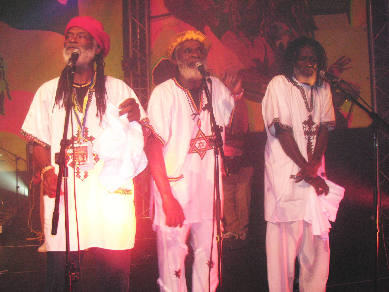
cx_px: 194
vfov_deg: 37.7
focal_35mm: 38
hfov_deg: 49.0
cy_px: 146
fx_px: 427
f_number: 3.3
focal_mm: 6.3
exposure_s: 1/45
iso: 160
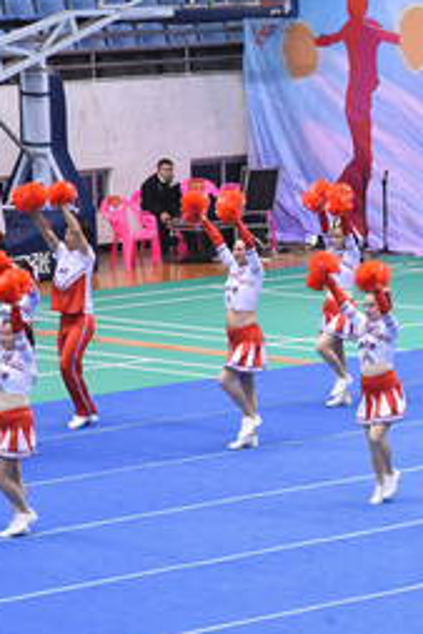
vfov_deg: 9.3
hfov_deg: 6.1
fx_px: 3890
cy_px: 238
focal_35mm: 221
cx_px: 783
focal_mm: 70
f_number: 2.8
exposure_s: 1/125
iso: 1000
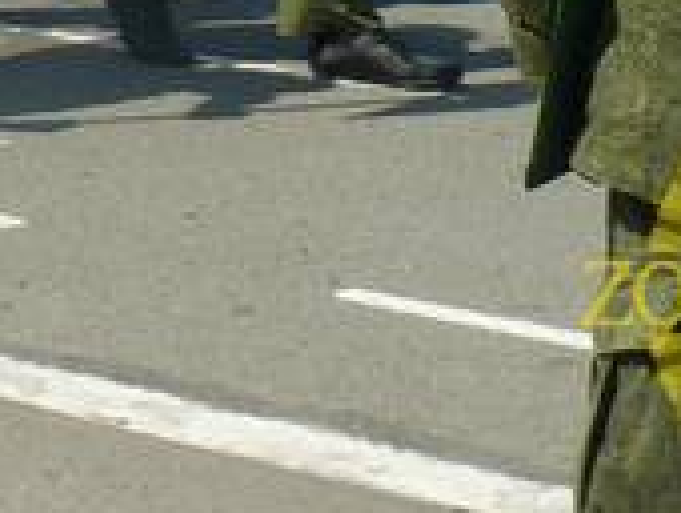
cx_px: -397
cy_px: -649
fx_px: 3329
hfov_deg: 11.1
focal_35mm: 169
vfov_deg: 8.2
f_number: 5.6
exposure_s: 1/400
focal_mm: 6
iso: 100
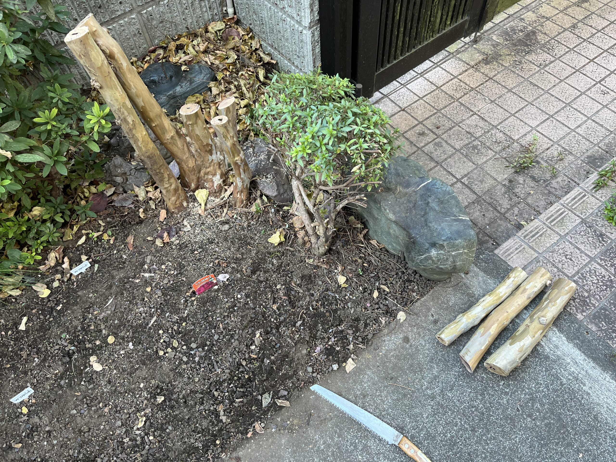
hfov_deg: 67.3
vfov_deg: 53.1
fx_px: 463
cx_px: 308
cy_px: 231
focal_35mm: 26
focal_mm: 5.1
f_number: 1.6
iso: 80
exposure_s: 1/121
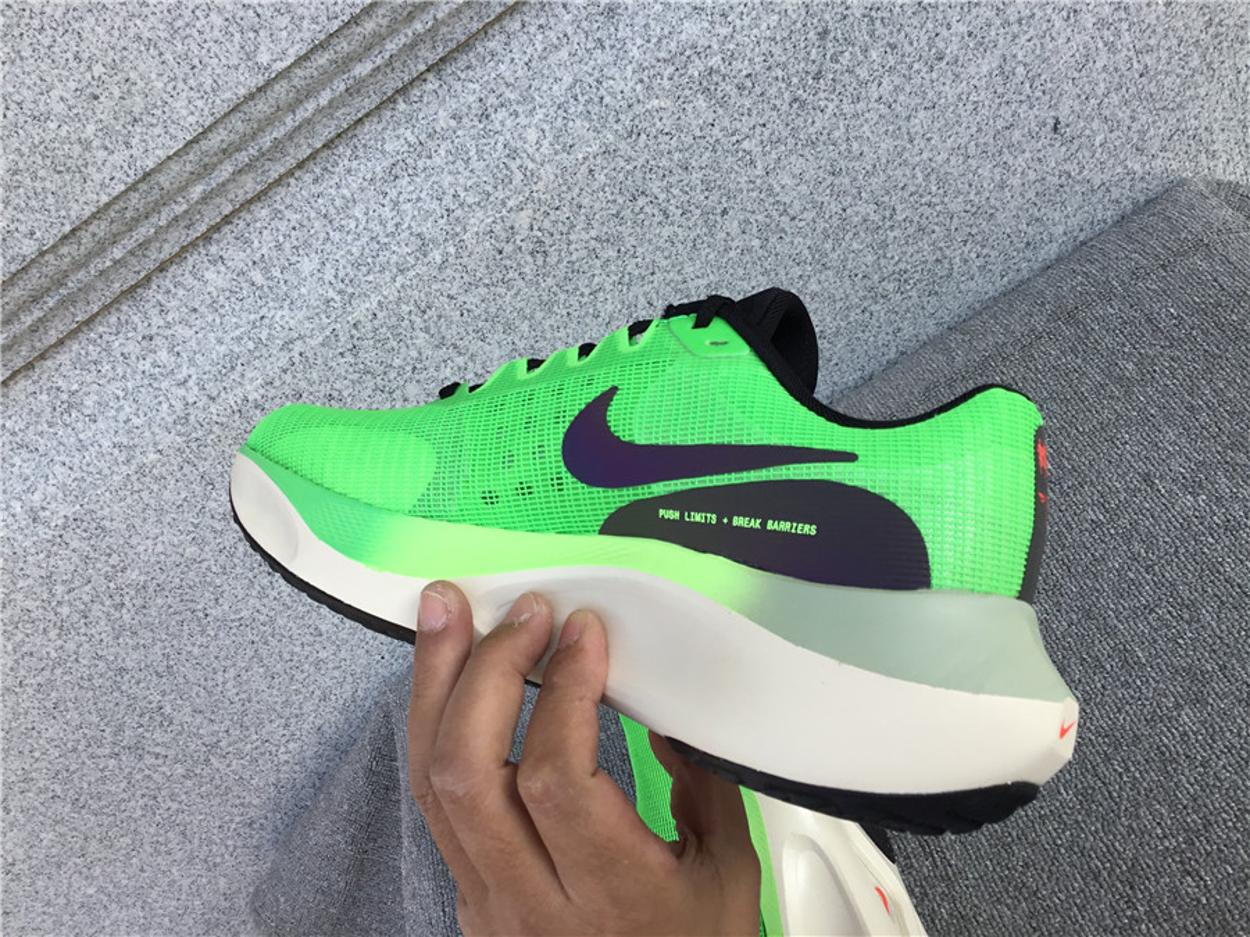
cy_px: 468
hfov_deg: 58.4
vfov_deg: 45.4
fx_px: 1119
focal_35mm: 31
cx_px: 625
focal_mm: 3.3
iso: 25
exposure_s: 1/411
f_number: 2.4
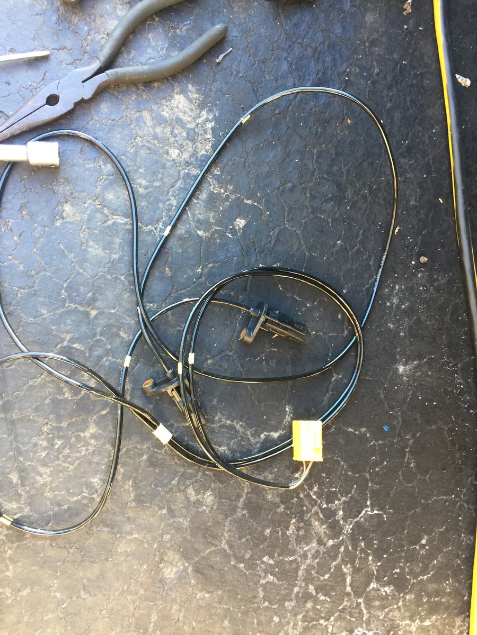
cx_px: 238
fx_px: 533
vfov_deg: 61.7
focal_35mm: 29
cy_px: 318
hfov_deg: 48.2
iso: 50
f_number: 2.2
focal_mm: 4.15
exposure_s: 1/30
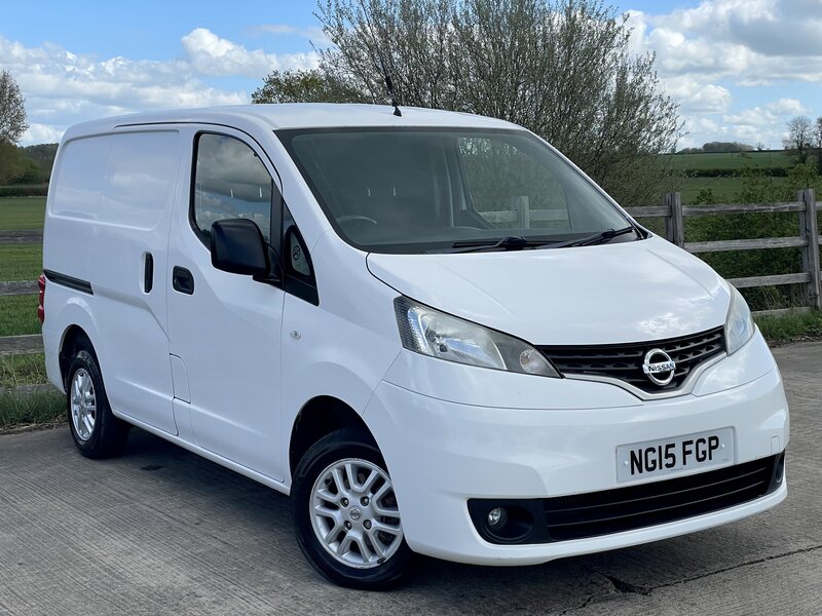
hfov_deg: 36.8
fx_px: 1235
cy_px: 308
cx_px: 411
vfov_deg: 28.0
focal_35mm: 52
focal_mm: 6
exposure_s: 1/1295
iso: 25
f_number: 2
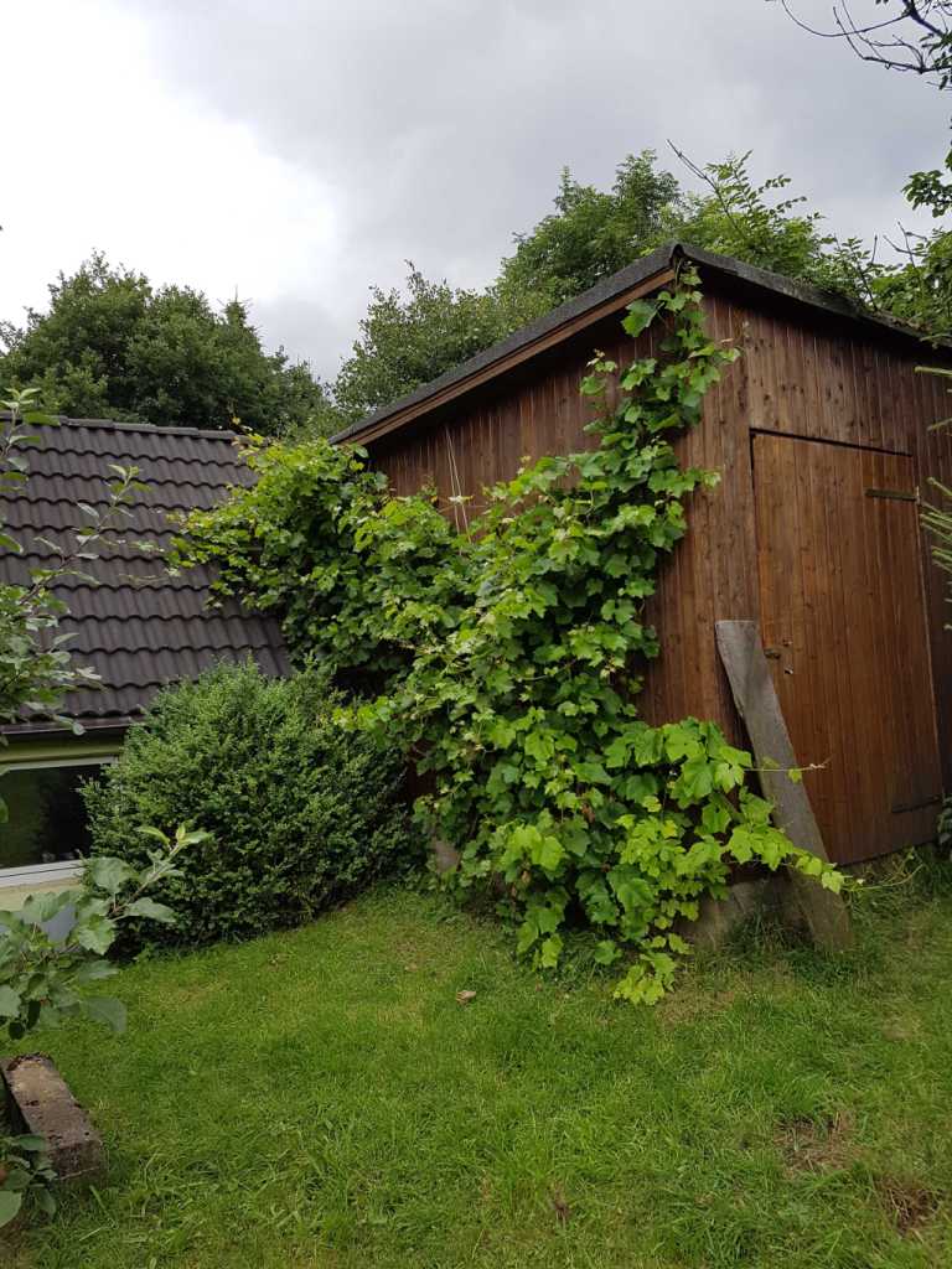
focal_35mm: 26
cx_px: 476
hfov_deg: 53.1
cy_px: 634
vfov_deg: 67.3
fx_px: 953
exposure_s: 1/299
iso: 50
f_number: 1.7
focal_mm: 4.2
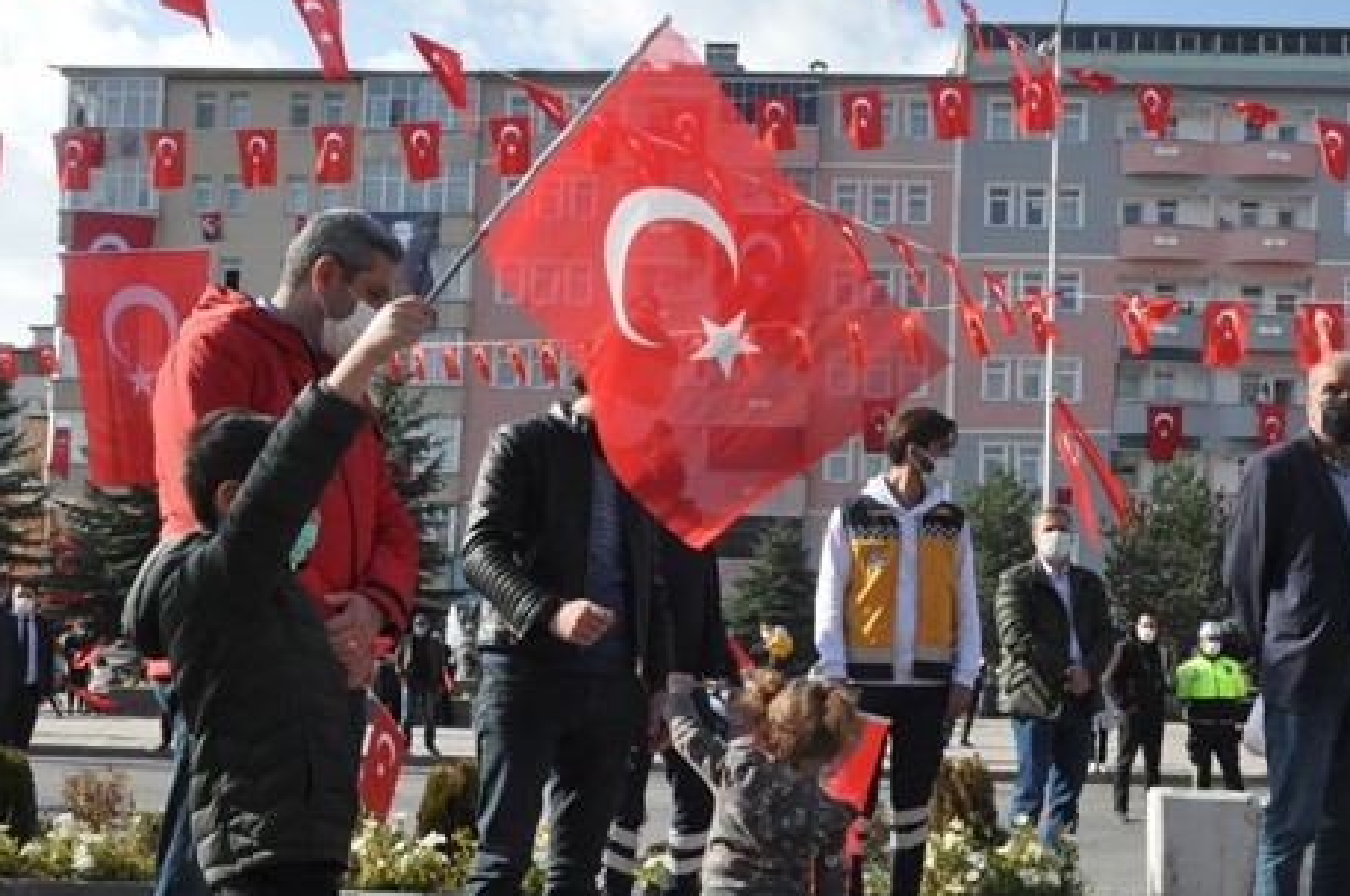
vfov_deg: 29.7
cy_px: 598
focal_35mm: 45
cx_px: 763
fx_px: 1674
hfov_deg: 43.8
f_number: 20
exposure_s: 1/400
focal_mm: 21
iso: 1600
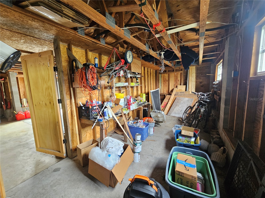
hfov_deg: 106.2
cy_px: 99
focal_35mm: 13
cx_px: 132
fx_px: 100
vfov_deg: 89.9
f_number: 2.2
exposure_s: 1/60
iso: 320
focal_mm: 2.2
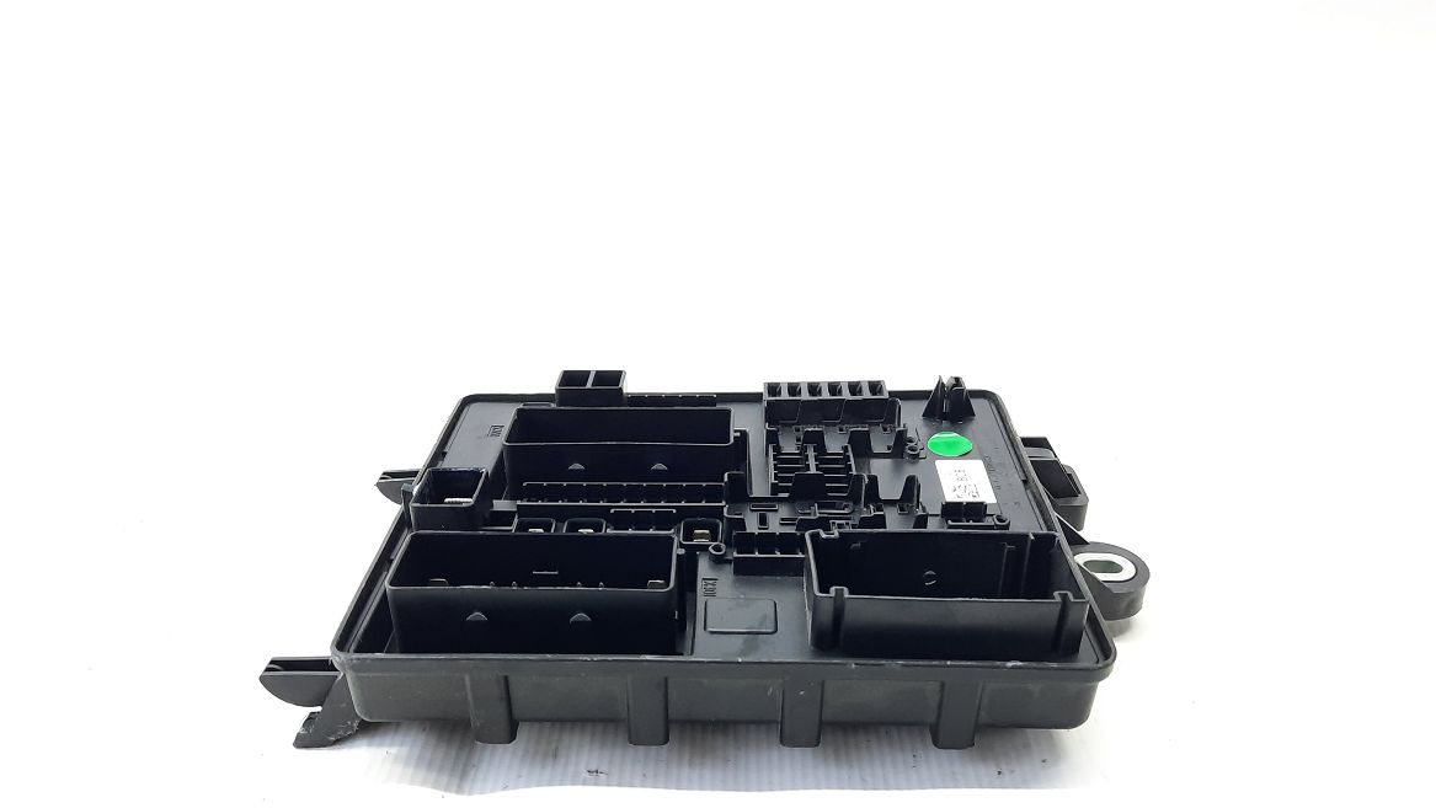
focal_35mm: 28
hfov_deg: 67.9
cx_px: 736
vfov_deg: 41.1
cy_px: 525
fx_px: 1066
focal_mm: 4.6
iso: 200
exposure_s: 1/50
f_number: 2
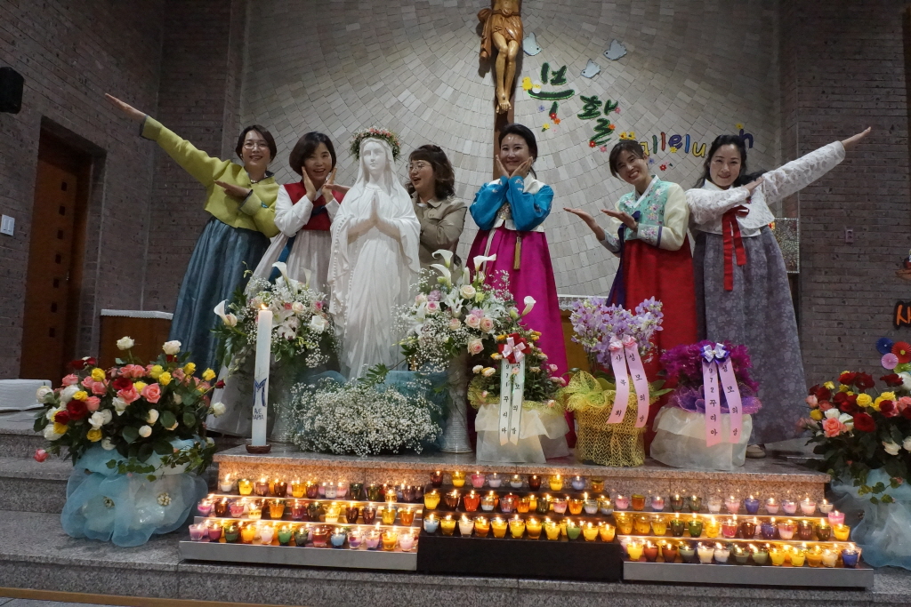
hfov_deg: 67.4
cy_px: 304
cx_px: 456
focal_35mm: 27
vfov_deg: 47.9
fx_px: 683
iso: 6400
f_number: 9
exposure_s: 1/125
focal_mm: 18
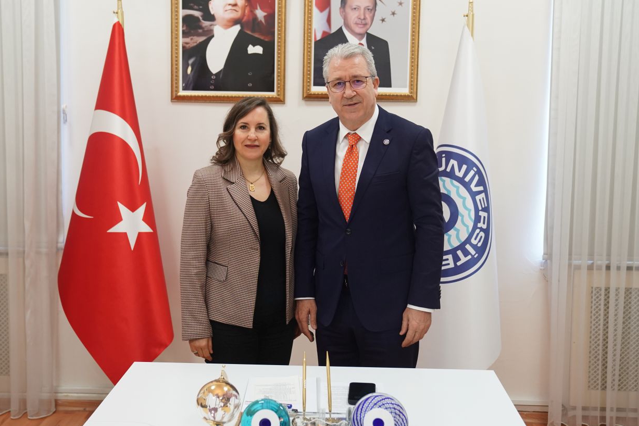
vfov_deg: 30.5
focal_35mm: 44
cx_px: 314
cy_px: 185
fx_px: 781
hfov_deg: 44.5
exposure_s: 1/125
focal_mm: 36
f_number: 3.5
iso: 2000
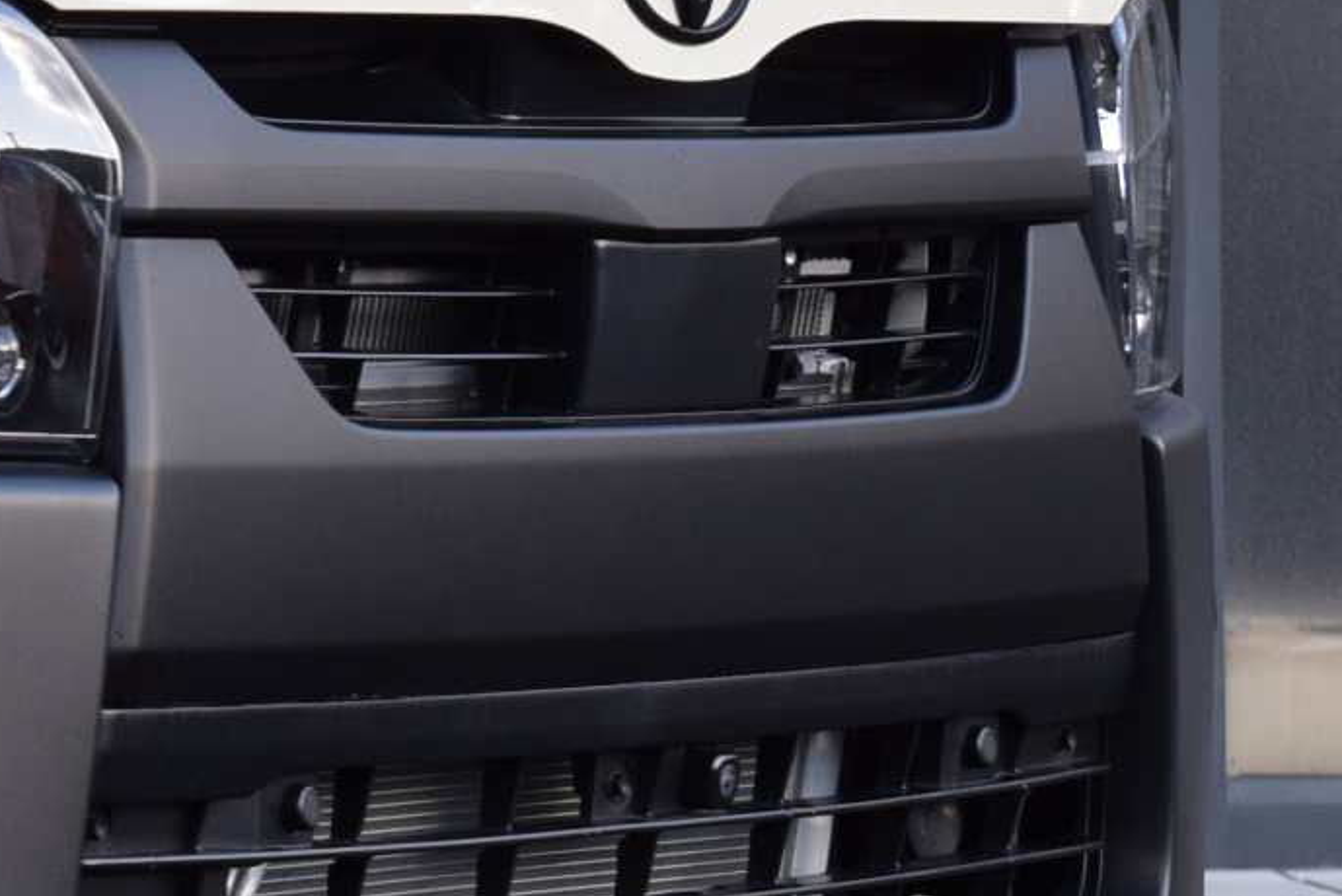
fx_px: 10933
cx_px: -1478
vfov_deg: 4.7
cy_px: 55
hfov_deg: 6.8
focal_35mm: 293
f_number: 8
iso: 400
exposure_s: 1/250
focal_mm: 45
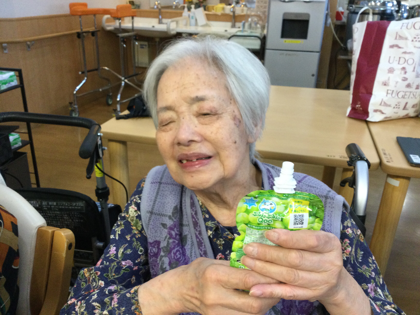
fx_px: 376
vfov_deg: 45.4
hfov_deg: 58.4
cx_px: 210
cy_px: 158
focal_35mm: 31
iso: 160
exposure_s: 1/33
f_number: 2.4
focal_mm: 3.3
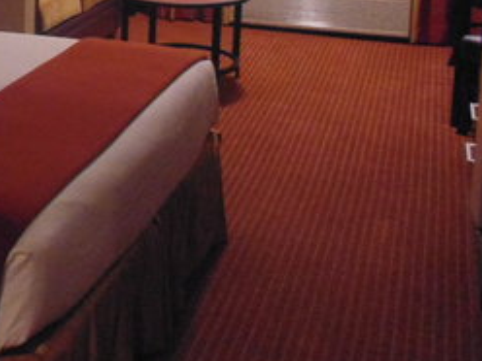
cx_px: -245
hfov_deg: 22.4
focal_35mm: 71
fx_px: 989
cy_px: -58
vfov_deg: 19.6
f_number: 3.1
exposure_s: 1/8
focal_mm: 4
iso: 400
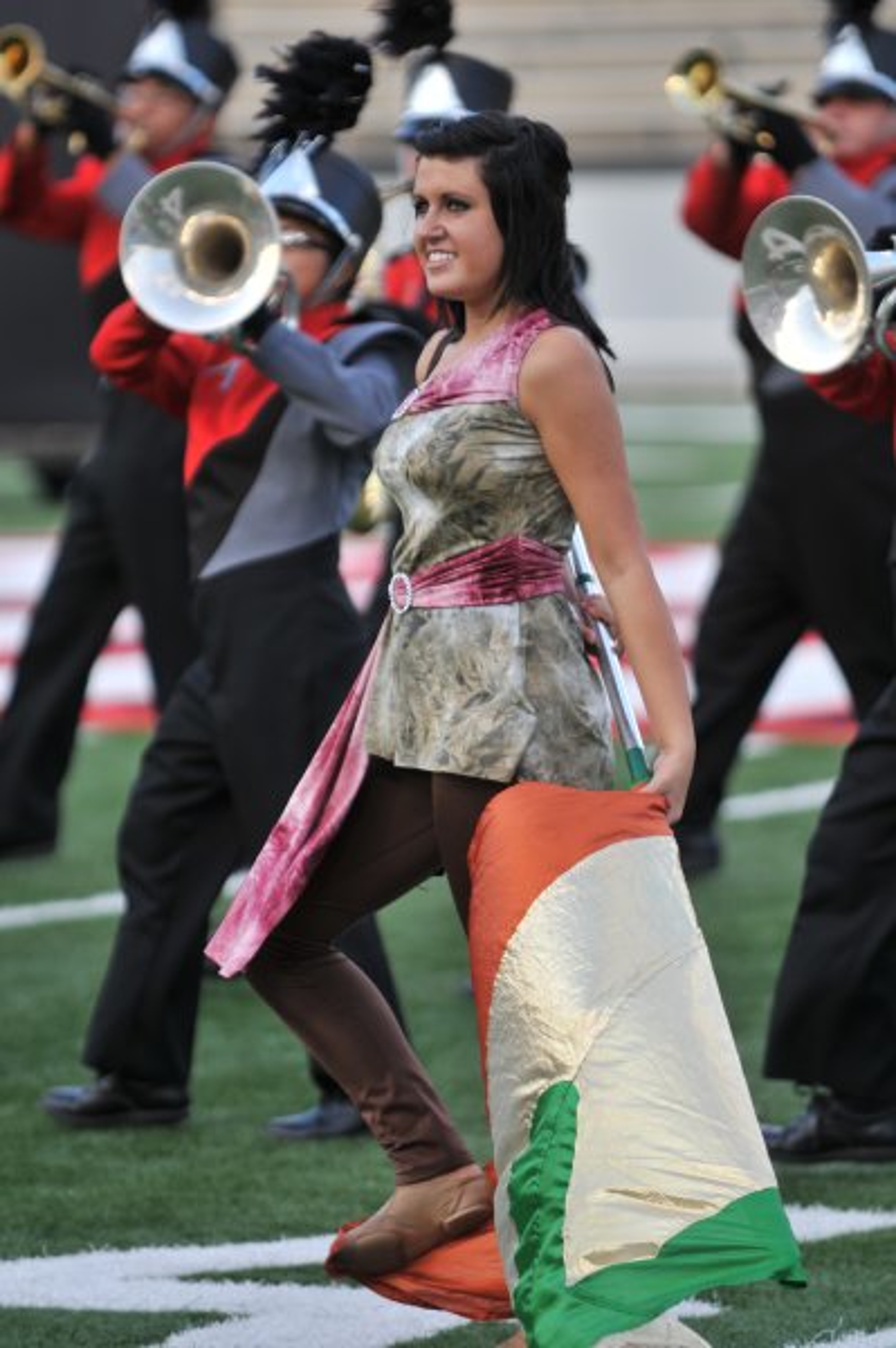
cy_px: 674
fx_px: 11219
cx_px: 448
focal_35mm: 300
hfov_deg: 4.6
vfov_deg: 6.9
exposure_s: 1/400
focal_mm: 200
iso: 200
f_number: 2.8
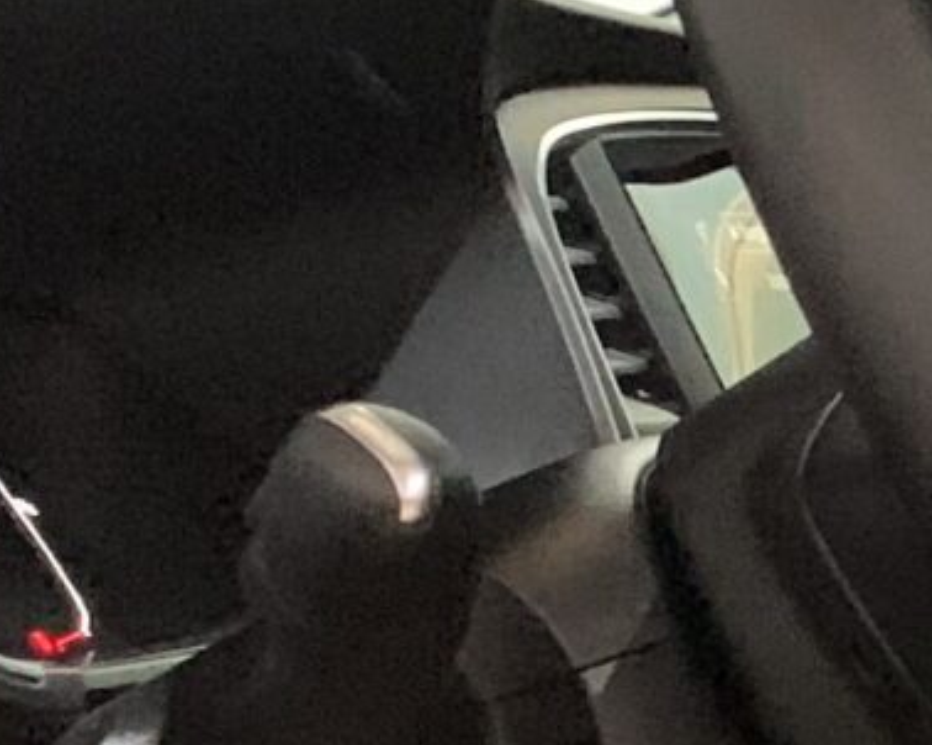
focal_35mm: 172
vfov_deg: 8.8
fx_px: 4742
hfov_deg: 9.1
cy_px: 1041
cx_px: 2806
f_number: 1.8
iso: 800
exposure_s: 1/29
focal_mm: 4.25
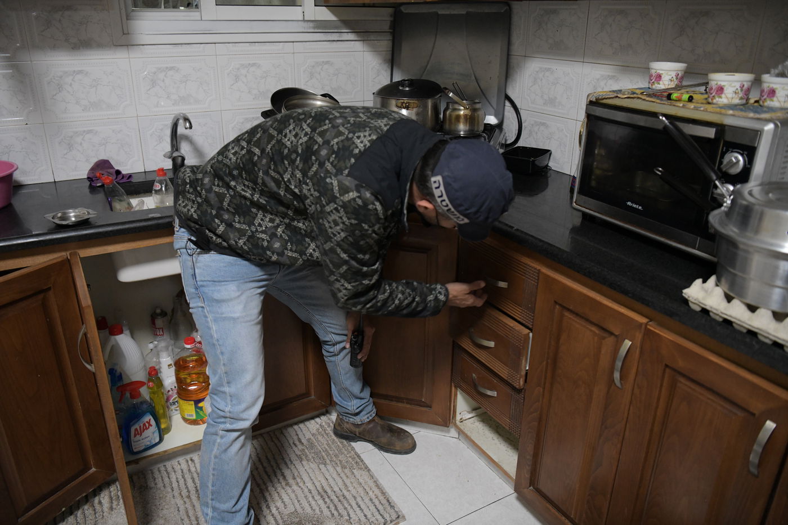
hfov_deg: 63.7
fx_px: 635
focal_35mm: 29
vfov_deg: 45.0
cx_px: 394
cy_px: 262
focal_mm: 29
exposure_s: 1/125
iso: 4000
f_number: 3.2
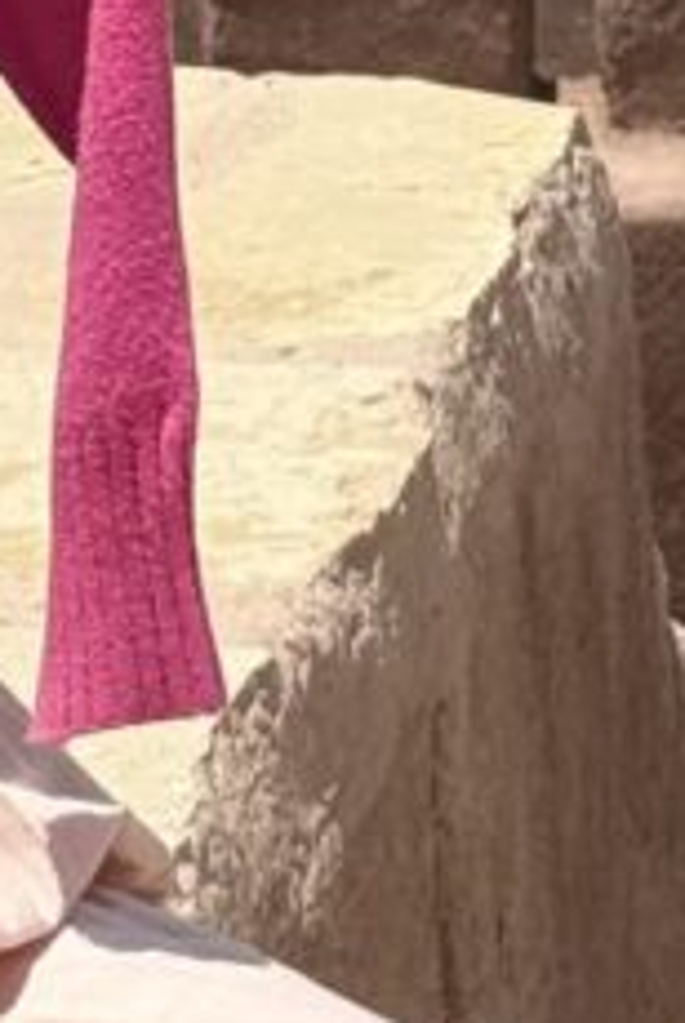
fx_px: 8878
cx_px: 645
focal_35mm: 312
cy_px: -765
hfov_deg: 4.4
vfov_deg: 6.5
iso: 80
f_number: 1.78
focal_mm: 6.76
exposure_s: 1/7874
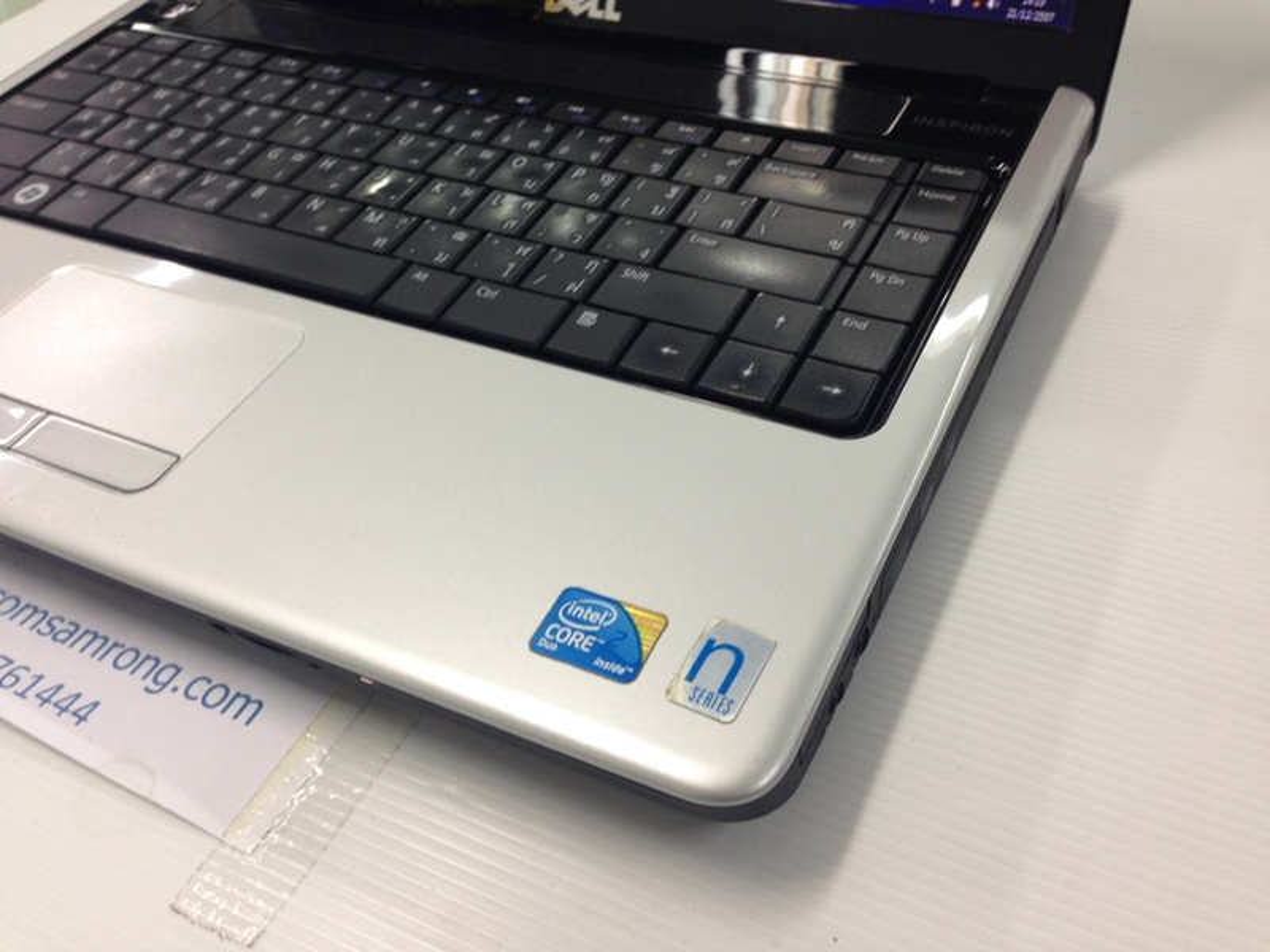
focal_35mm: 33
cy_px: 476
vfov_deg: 42.9
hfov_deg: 55.4
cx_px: 635
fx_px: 1211
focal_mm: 4.12
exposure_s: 1/20
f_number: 2.4
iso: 50
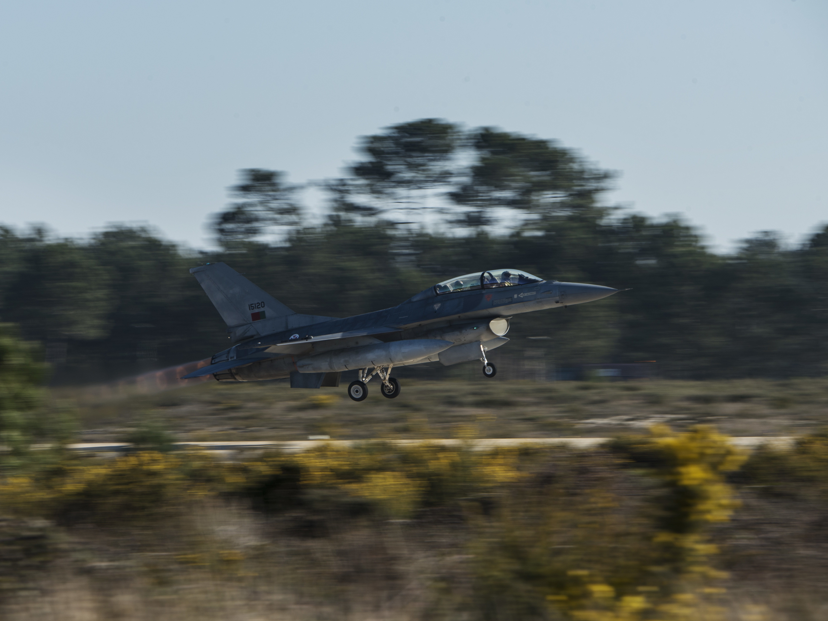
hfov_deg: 6.3
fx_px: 7511
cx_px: 372
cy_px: 310
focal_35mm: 314
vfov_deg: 4.7
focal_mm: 290
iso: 100
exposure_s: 1/125
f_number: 13
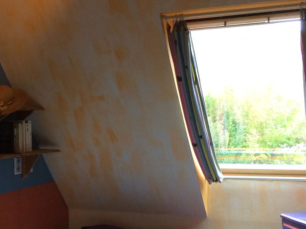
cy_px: 133
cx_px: 53
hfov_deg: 29.4
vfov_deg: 22.9
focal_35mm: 64
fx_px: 566
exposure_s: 1/33
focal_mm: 4.15
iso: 125
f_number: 2.2
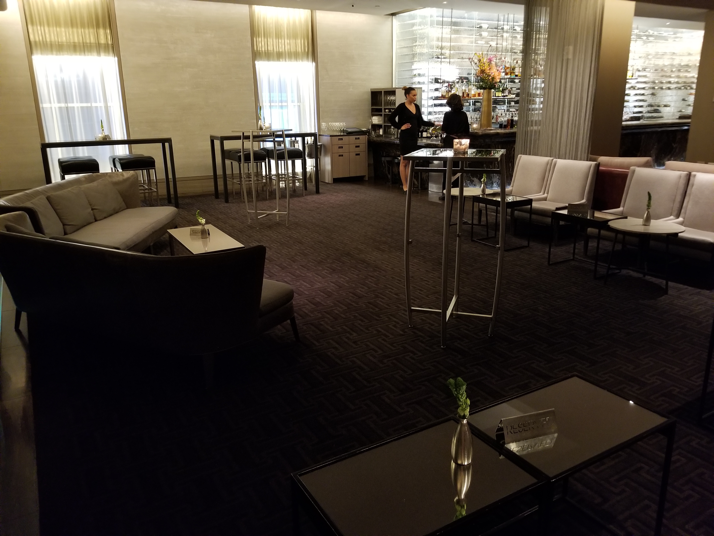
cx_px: 357
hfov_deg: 67.3
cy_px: 268
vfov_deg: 53.1
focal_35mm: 26
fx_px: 536
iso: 320
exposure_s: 1/10
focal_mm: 4.25
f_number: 1.7
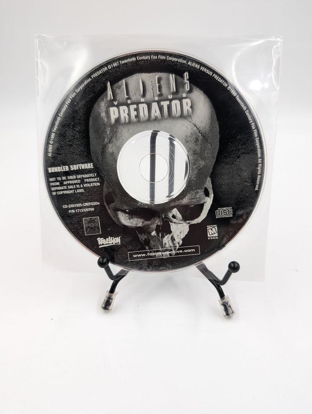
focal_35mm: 24
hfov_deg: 56.9
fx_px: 288
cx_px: 156
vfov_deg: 71.5
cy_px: 207
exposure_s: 1/87
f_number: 1.68
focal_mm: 6.9
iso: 127
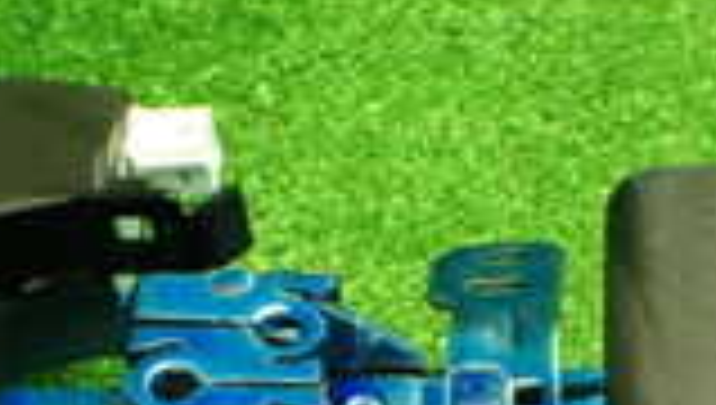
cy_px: 558
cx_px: 338
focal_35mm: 123
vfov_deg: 9.7
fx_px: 2339
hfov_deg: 17.4
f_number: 2.3
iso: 800
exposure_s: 1/100
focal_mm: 5.4
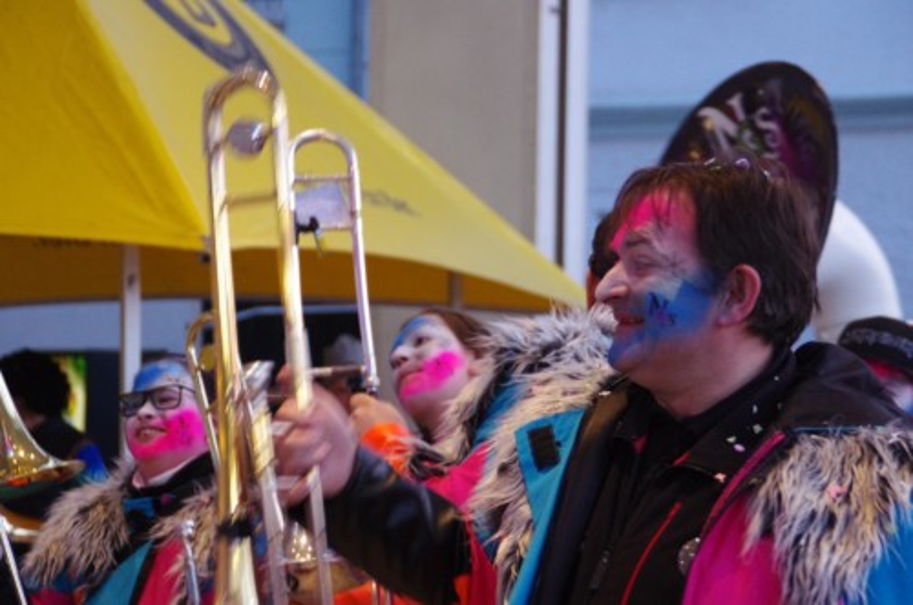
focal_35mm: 117
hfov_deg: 17.5
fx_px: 2961
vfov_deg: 11.7
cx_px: 456
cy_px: 302
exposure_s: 1/50
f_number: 5.6
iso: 3200
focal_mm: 78
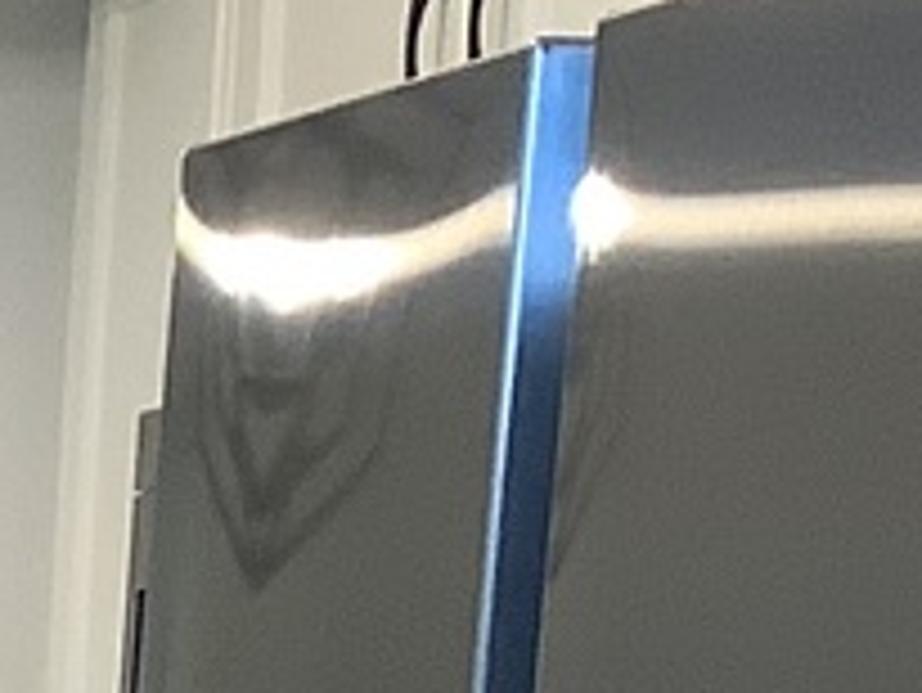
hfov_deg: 7.7
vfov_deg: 6.4
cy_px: 1760
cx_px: -1997
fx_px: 5810
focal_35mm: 218
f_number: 2.4
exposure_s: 1/60
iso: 80
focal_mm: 3.3
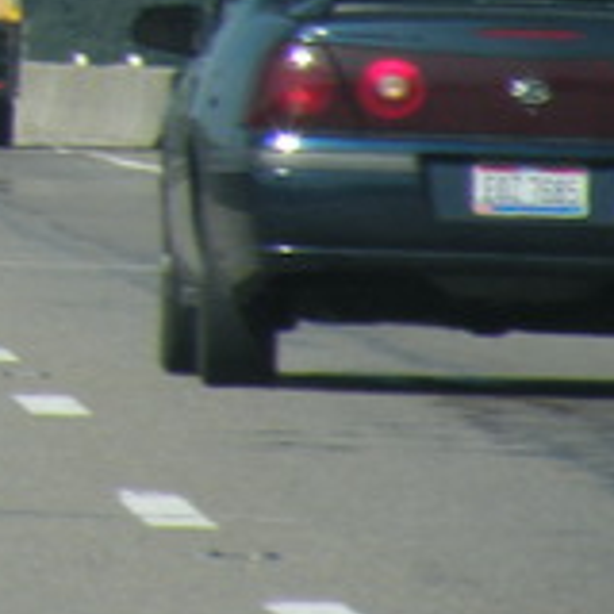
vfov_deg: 1.4
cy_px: -476
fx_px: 25305
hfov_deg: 1.4
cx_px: -641
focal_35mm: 1261
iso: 64
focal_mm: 50.7
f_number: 5.6
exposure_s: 1/283
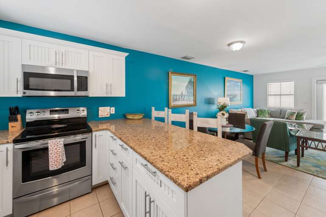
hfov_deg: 104.2
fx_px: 127
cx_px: 163
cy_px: 108
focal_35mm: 14
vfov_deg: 81.3
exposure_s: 1/1.67
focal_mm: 14
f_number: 9
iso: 250
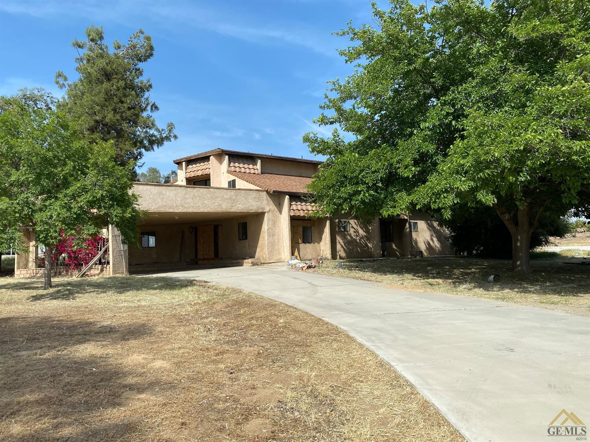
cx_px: 295
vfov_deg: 53.0
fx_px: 443
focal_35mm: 26
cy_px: 221
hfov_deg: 67.3
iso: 32
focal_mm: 4.25
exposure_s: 1/2513
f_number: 1.8
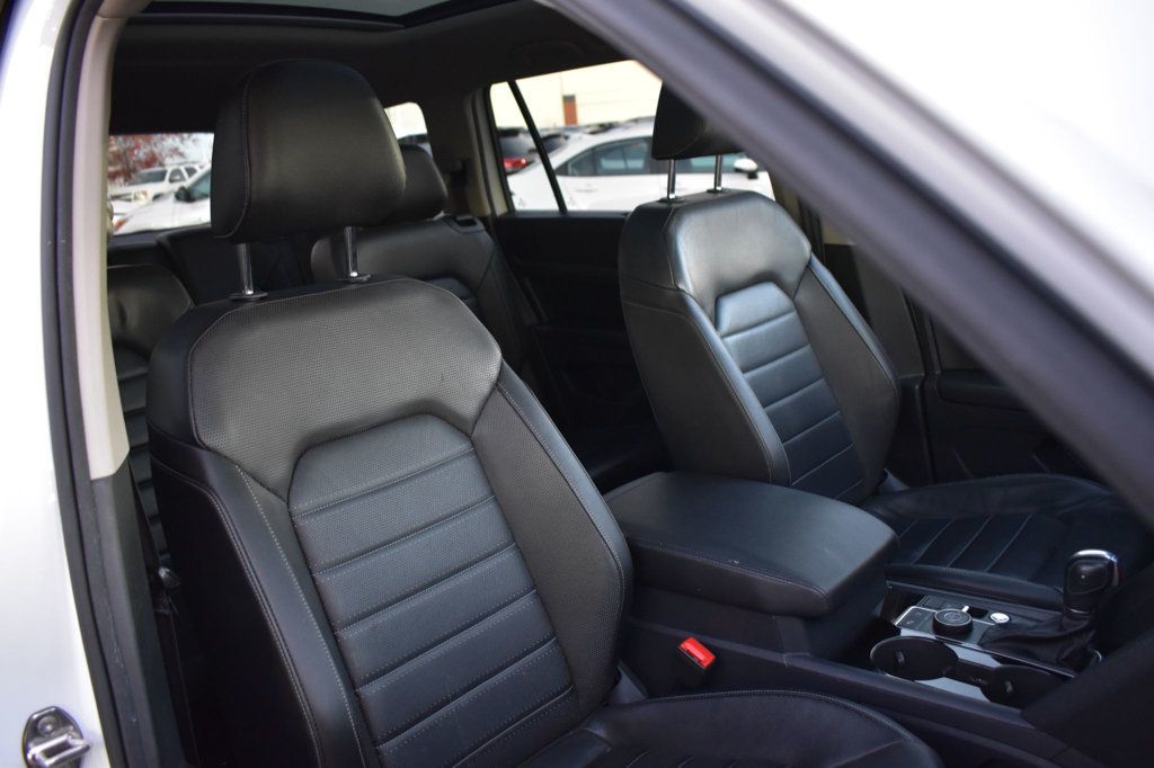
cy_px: 384
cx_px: 577
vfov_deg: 43.6
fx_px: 961
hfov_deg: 61.9
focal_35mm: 30
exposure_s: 1/10
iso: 1600
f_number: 3.5
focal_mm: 20
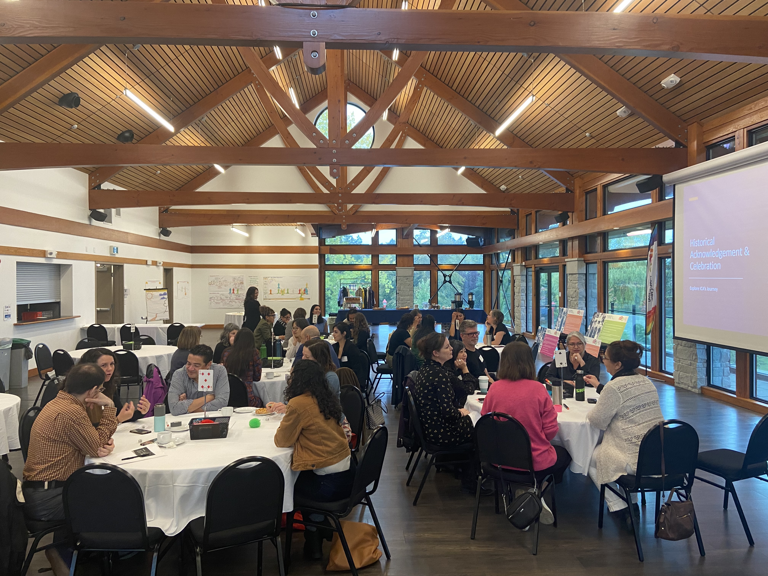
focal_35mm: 26
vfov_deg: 53.1
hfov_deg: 67.3
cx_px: 384
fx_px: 577
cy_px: 288
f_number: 1.8
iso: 125
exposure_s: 1/60
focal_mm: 4.25
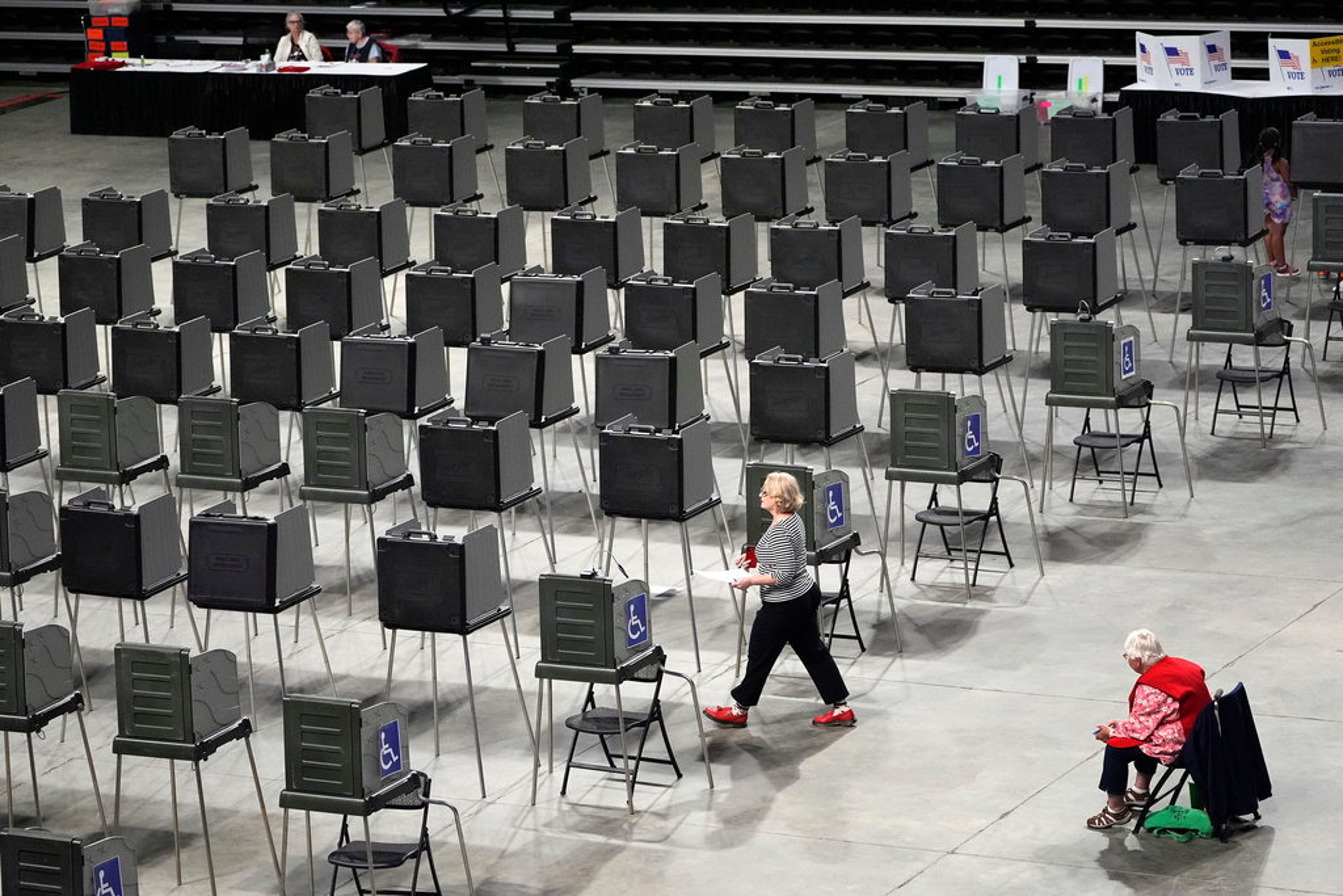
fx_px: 4664
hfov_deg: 16.4
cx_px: 672
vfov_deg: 11.0
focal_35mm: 125
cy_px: 448
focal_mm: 125
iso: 4000
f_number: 5
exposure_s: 1/640
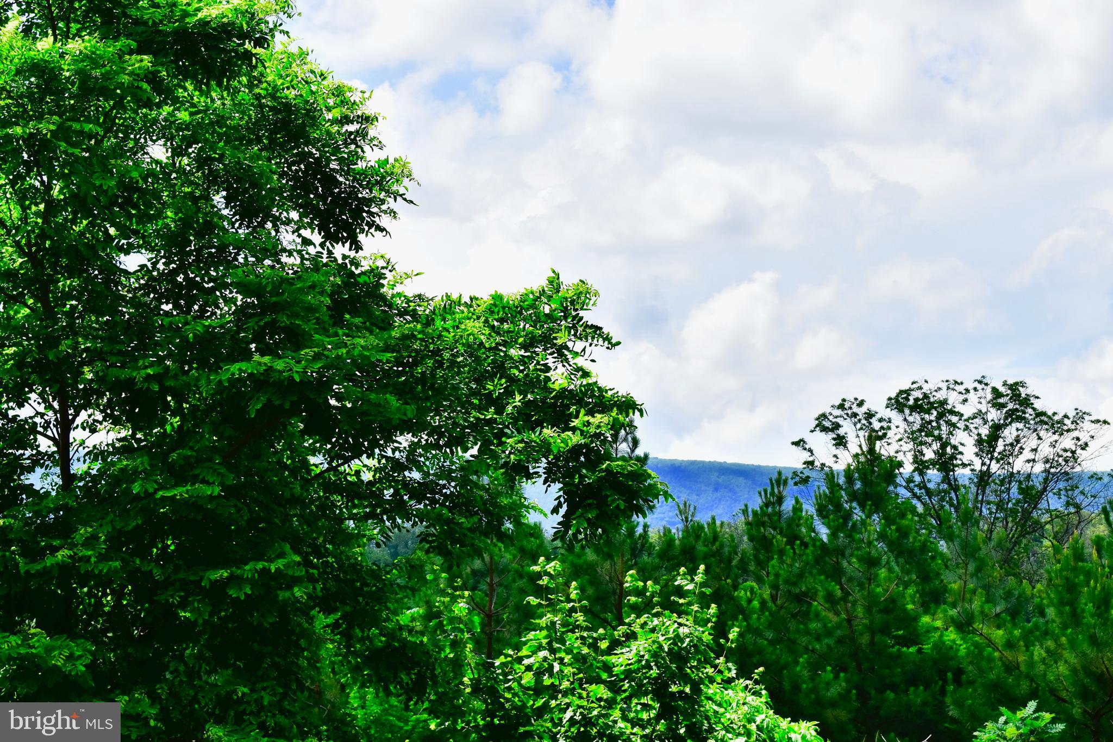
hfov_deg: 24.6
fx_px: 2550
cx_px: 556
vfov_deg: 16.6
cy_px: 371
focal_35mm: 82
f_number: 16
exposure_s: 1/200
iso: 400
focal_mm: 55
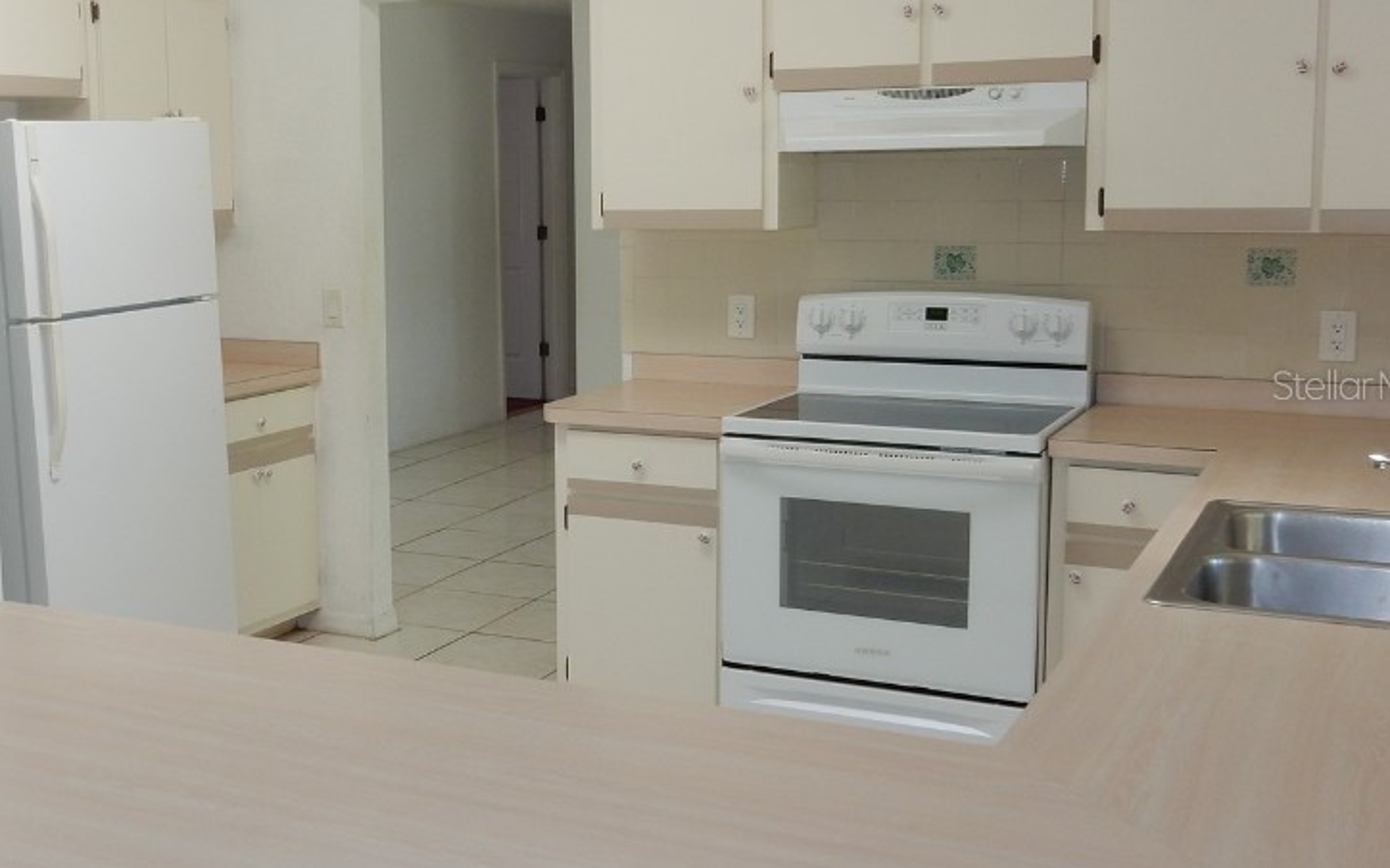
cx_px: 470
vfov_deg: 28.5
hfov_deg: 43.8
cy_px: 384
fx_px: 1704
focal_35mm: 45
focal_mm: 5.4
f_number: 4
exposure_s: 1/30
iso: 125
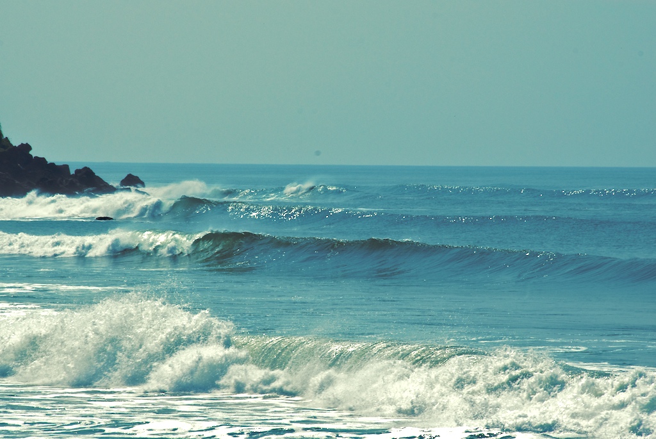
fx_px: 4651
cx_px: 328
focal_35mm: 255
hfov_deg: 8.1
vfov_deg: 5.4
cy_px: 220
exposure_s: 1/250
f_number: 22
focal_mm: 170
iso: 125
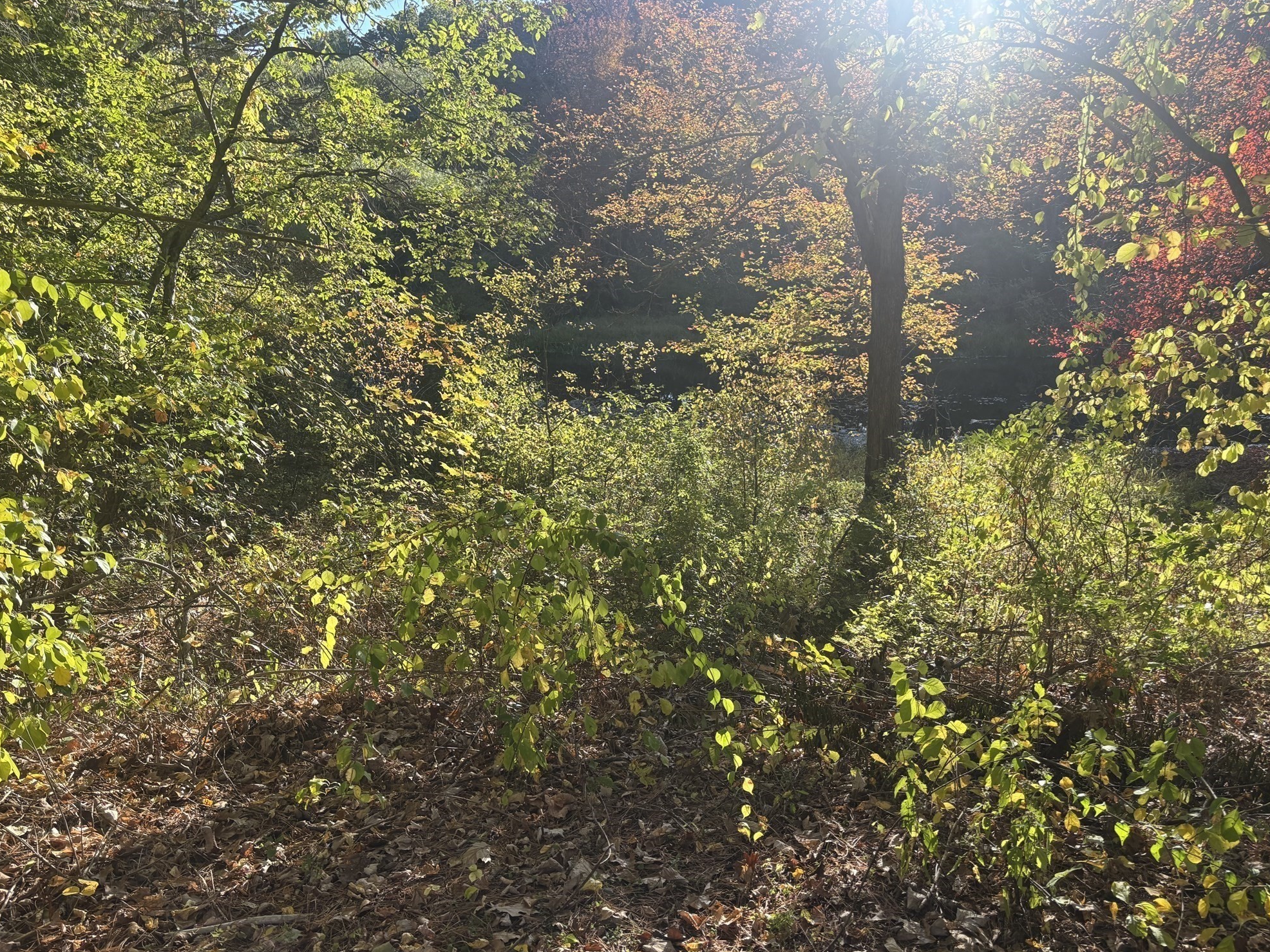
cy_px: 478
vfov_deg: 51.4
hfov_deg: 65.3
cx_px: 653
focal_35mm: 27
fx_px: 991
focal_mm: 5.96
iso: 50
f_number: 1.6
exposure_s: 1/649
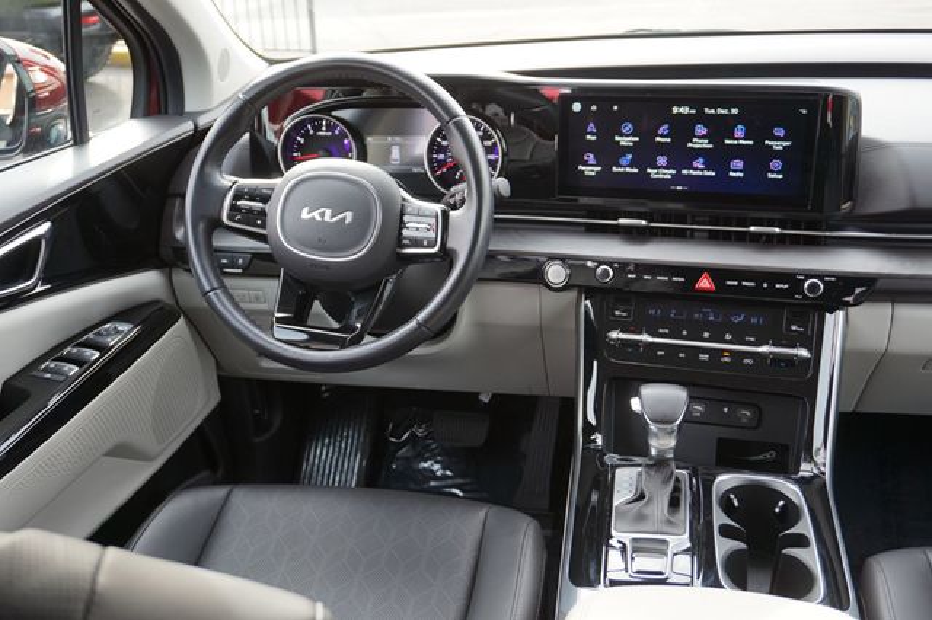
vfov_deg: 36.8
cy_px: 310
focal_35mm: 36
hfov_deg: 53.2
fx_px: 931
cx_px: 466
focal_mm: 24
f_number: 4.5
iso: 160
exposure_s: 1/60
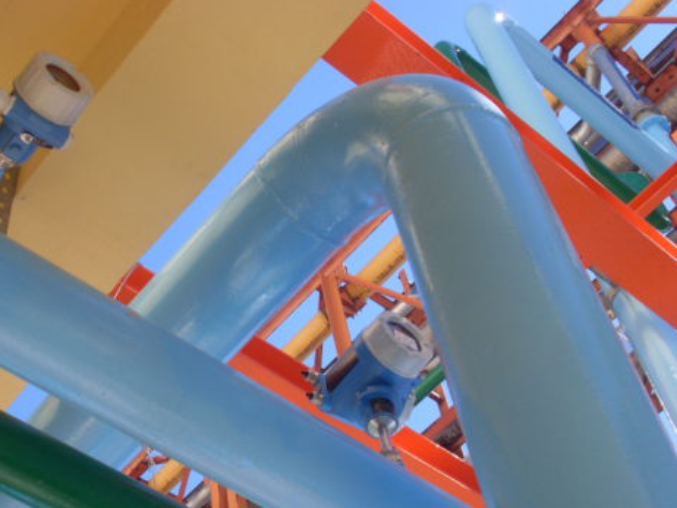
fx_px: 1350
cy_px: 335
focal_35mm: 69
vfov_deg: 21.3
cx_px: 258
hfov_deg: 28.1
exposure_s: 1/90
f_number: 8.7
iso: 80
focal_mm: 8.1
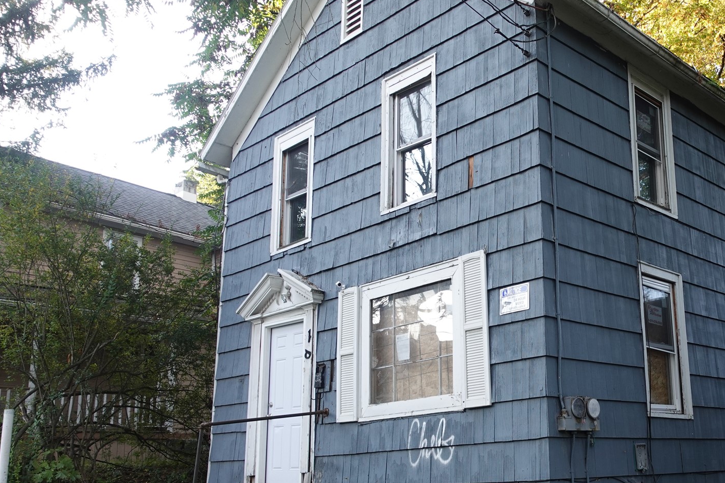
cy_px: 296
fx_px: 745
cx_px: 529
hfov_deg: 50.1
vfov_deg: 35.8
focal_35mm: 37
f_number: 2.5
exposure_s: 1/80
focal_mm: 9.4
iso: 125
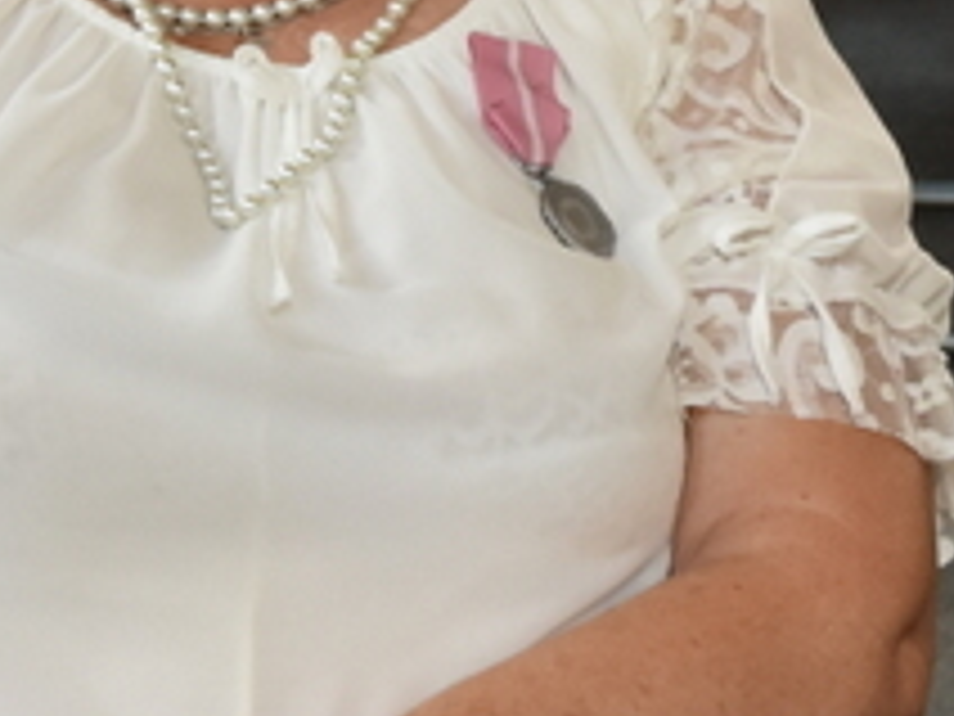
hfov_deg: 8.6
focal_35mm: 229
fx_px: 6311
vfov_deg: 6.5
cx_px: 882
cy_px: 243
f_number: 4
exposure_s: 1/50
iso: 560
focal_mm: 28
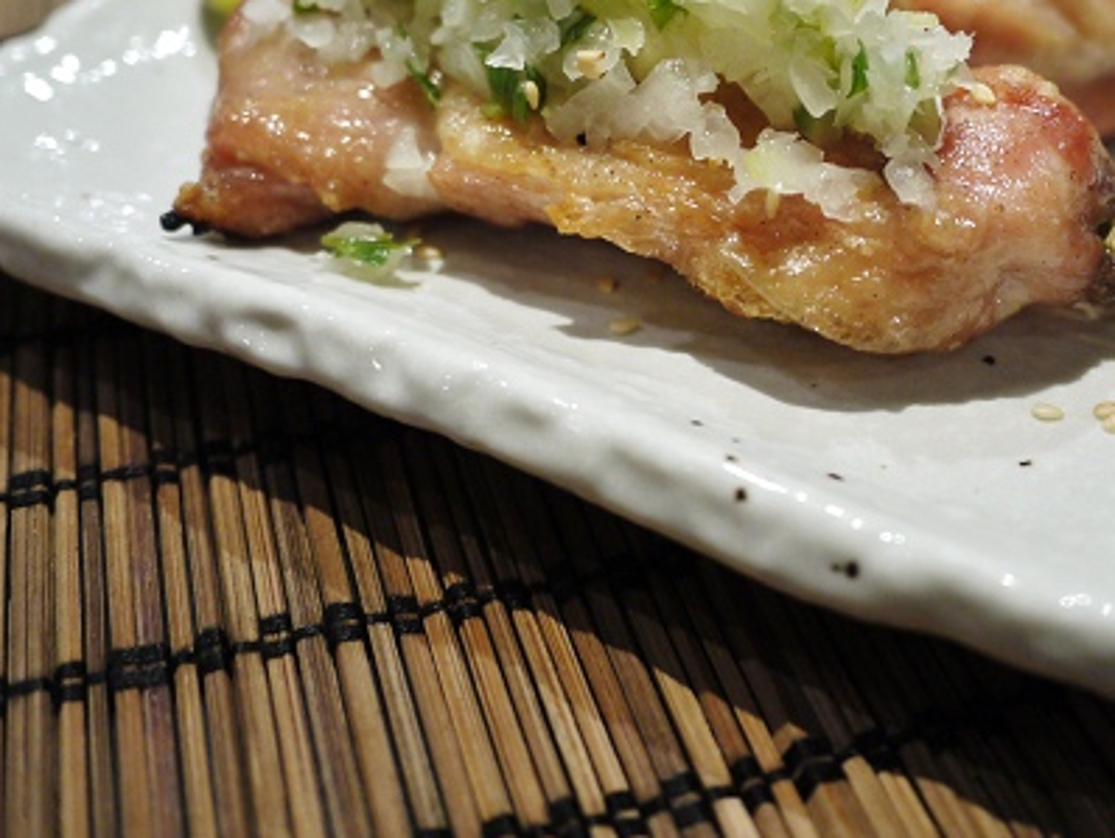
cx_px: 768
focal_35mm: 45
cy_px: 193
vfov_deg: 31.5
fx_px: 1450
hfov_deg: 41.4
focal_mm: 14
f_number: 2.5
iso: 400
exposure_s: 1/25
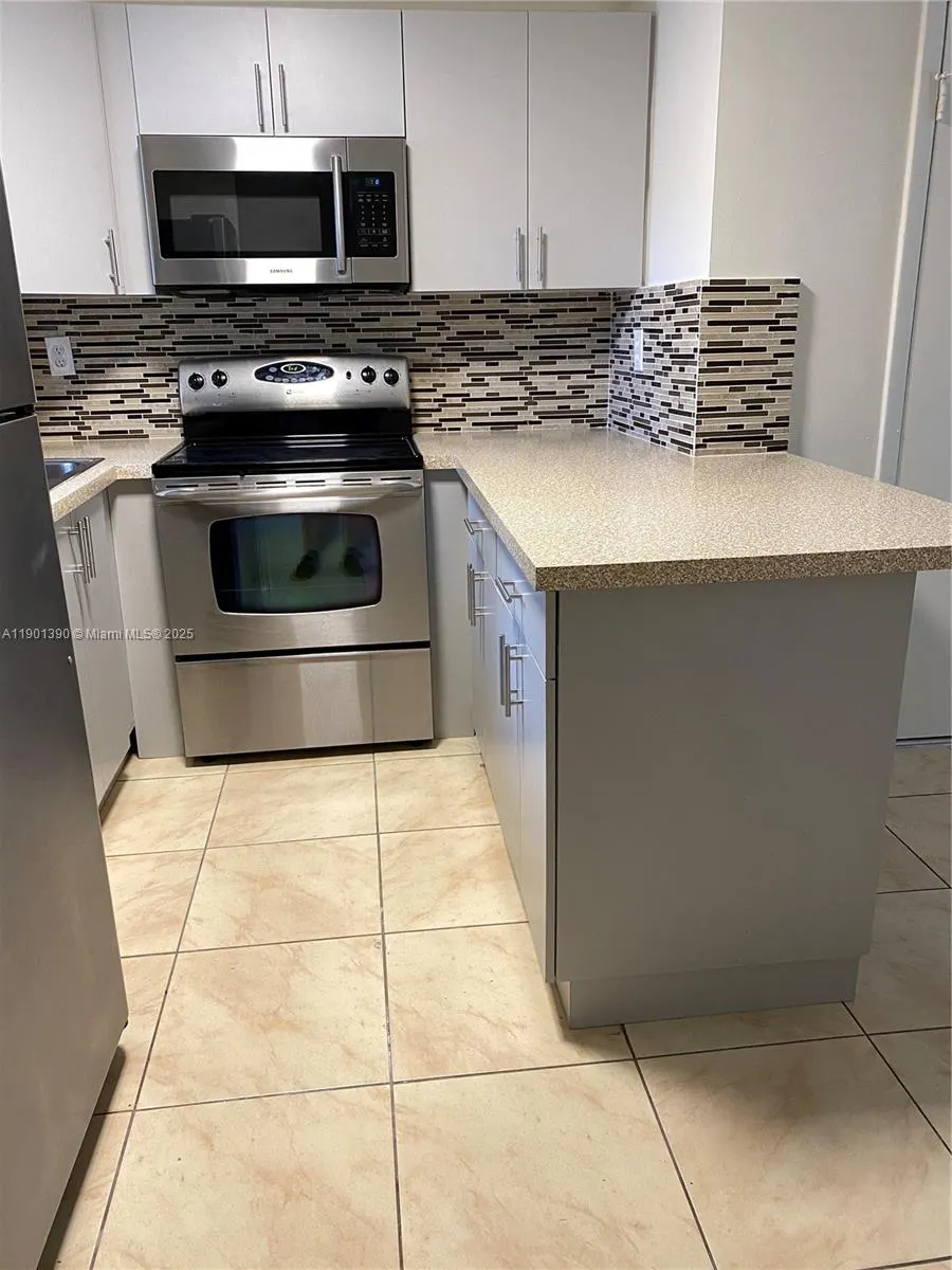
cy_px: 635
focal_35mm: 26
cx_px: 476
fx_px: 953
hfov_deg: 53.1
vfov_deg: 67.3
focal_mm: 4.25
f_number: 1.8
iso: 160
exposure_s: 1/60
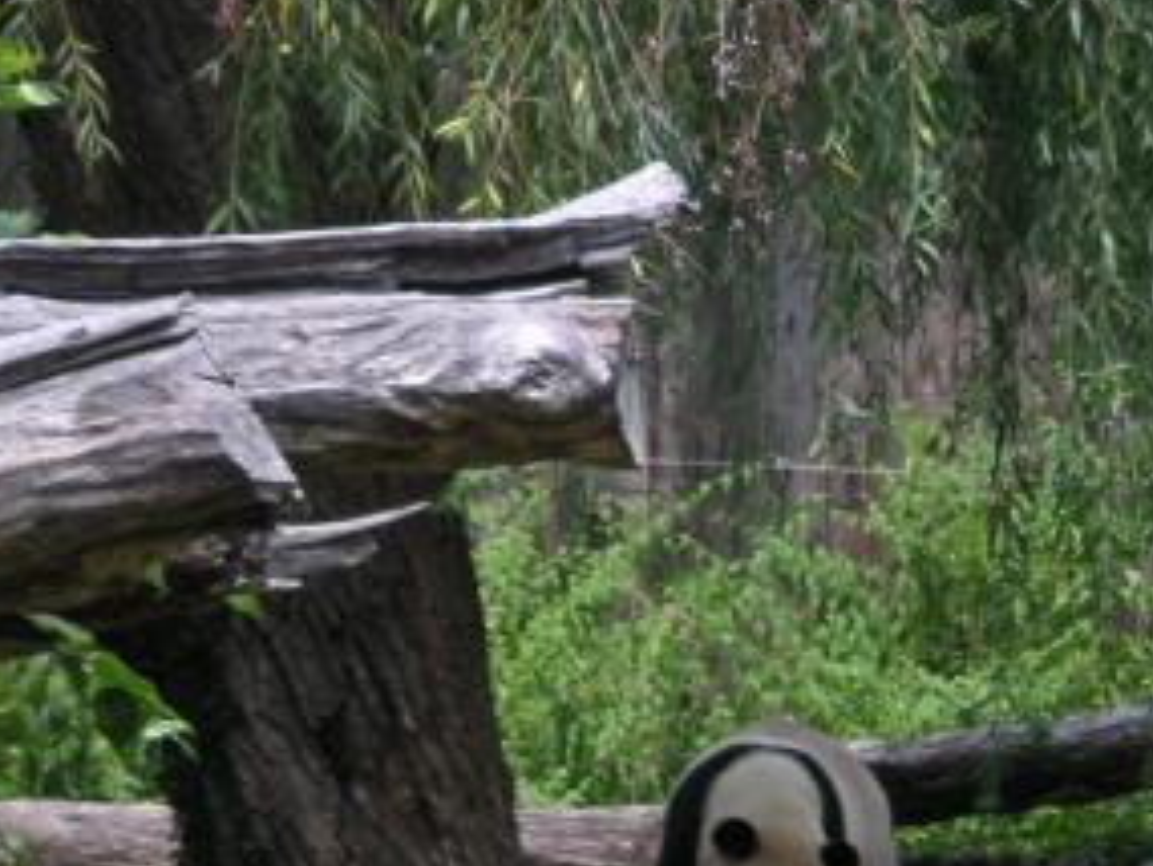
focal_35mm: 249
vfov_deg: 6.0
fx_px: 8297
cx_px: 922
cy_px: 878
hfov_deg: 7.9
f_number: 3.6
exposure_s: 1/250
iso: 50
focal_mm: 17.1
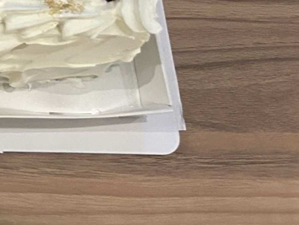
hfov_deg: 14.3
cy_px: -265
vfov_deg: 11.4
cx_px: -307
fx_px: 985
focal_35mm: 114
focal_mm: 5.7
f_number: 1.5
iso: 400
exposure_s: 1/50
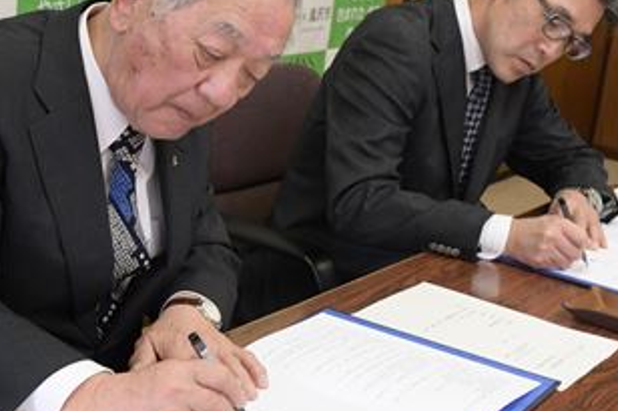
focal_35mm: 73
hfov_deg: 27.7
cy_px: 163
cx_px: 355
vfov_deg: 18.6
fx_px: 1252
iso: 3200
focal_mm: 30
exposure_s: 1/160
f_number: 8
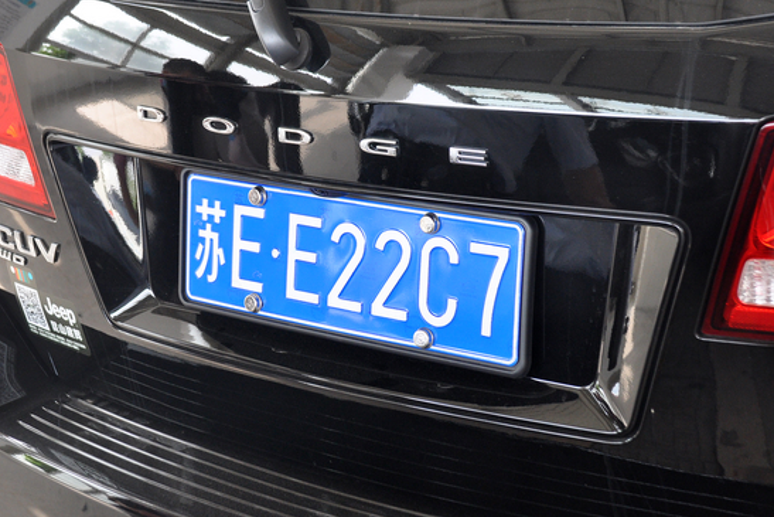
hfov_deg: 25.7
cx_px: 386
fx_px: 1699
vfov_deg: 17.3
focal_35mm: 79
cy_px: 249
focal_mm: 48
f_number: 5
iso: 640
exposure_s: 1/100
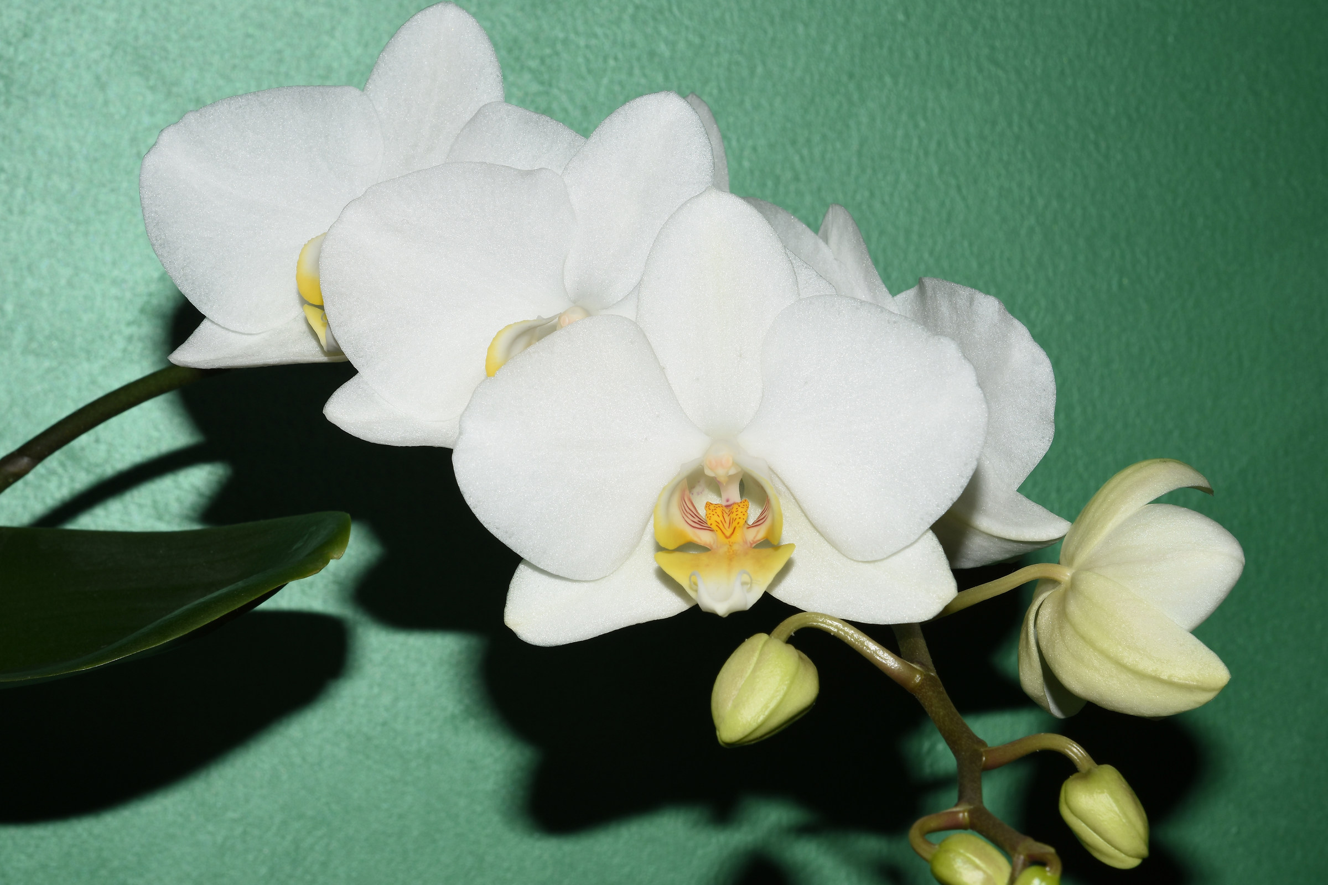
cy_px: 442
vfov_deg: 18.2
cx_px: 664
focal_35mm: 75
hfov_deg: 27.0
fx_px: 2766
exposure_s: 1/250
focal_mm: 50
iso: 100
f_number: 16
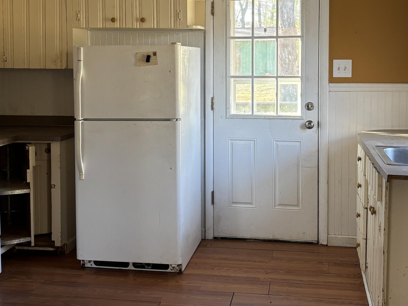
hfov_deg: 39.7
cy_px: 97
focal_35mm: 48
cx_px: 206
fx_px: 566
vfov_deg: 30.0
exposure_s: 1/60
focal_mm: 5.96
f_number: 1.6
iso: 160
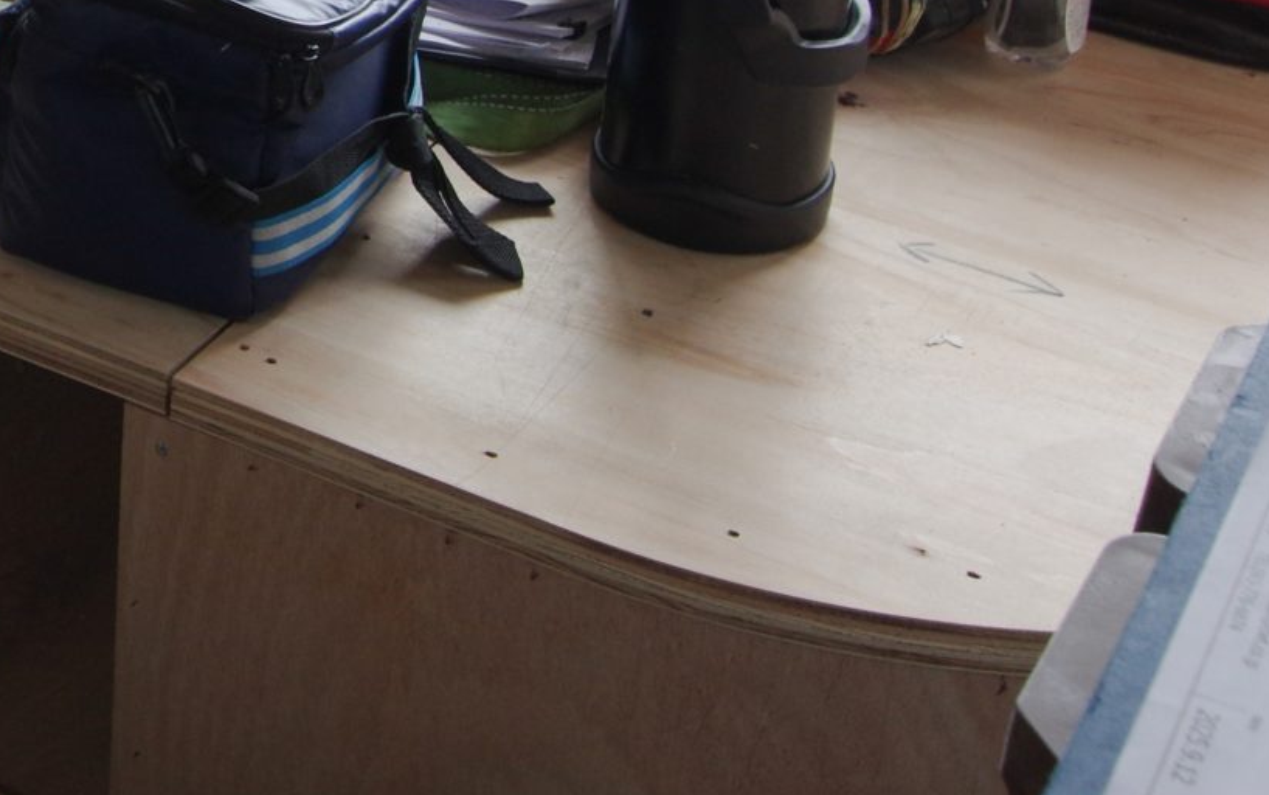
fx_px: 2975
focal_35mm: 86
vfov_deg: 14.5
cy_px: -281
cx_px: -312
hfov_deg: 22.0
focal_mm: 18
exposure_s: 1/30
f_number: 9
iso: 400
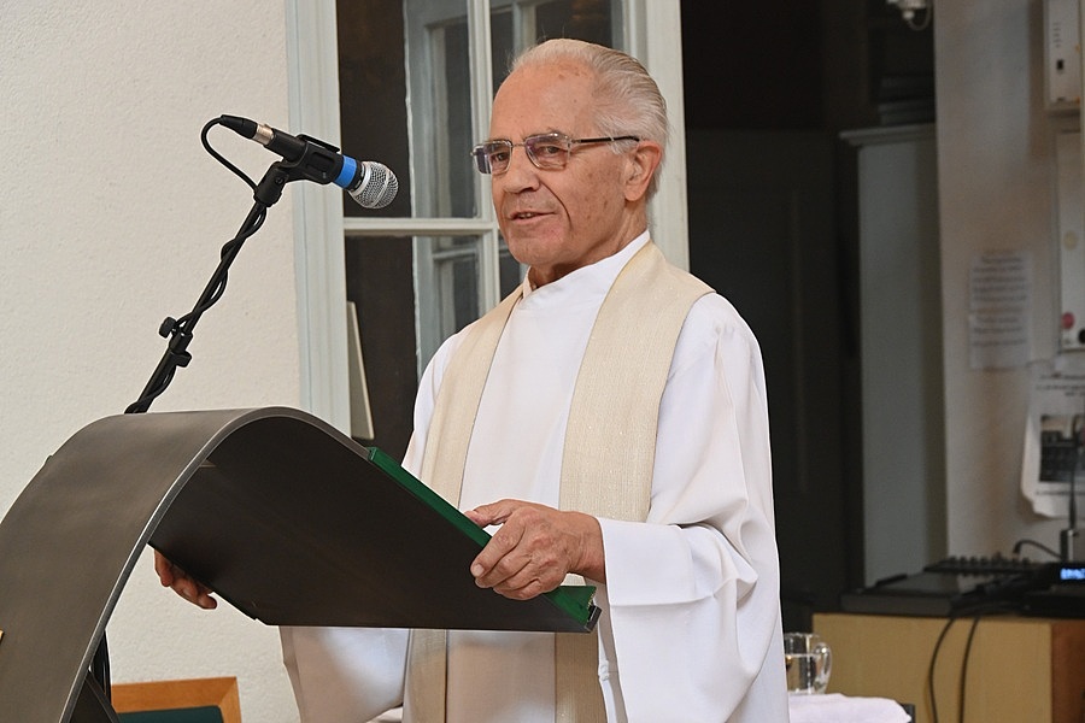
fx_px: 2923
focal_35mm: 97
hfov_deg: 21.0
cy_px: 362
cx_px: 542
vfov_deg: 14.1
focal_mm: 97
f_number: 7.1
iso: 1250
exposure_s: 1/40
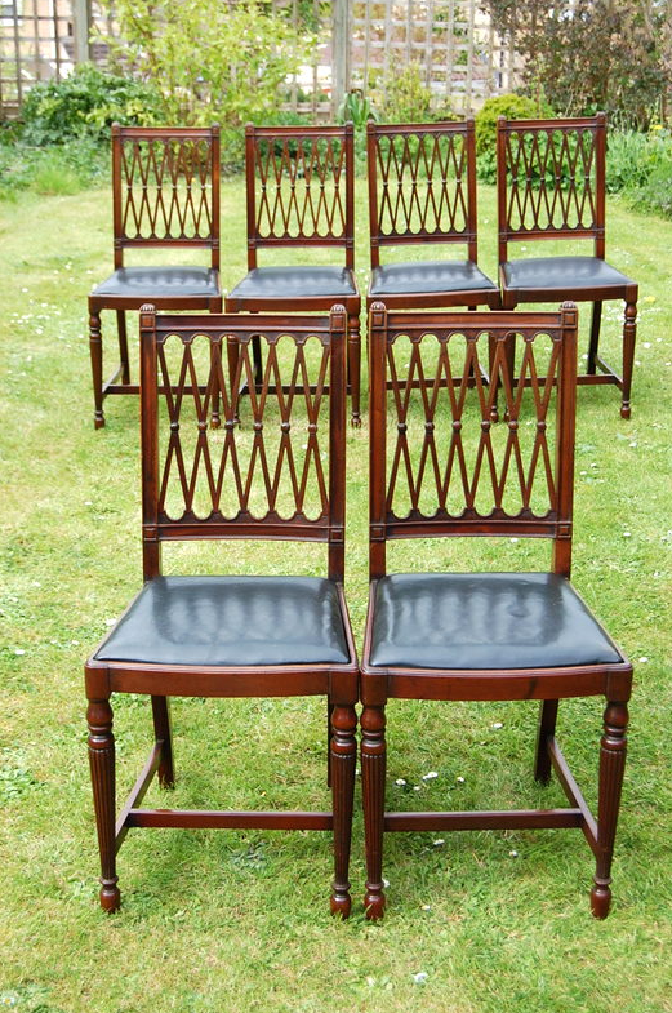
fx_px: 1503
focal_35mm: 54
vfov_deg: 37.2
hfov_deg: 25.2
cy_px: 502
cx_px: 340
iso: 200
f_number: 6.3
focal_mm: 35
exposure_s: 1/160
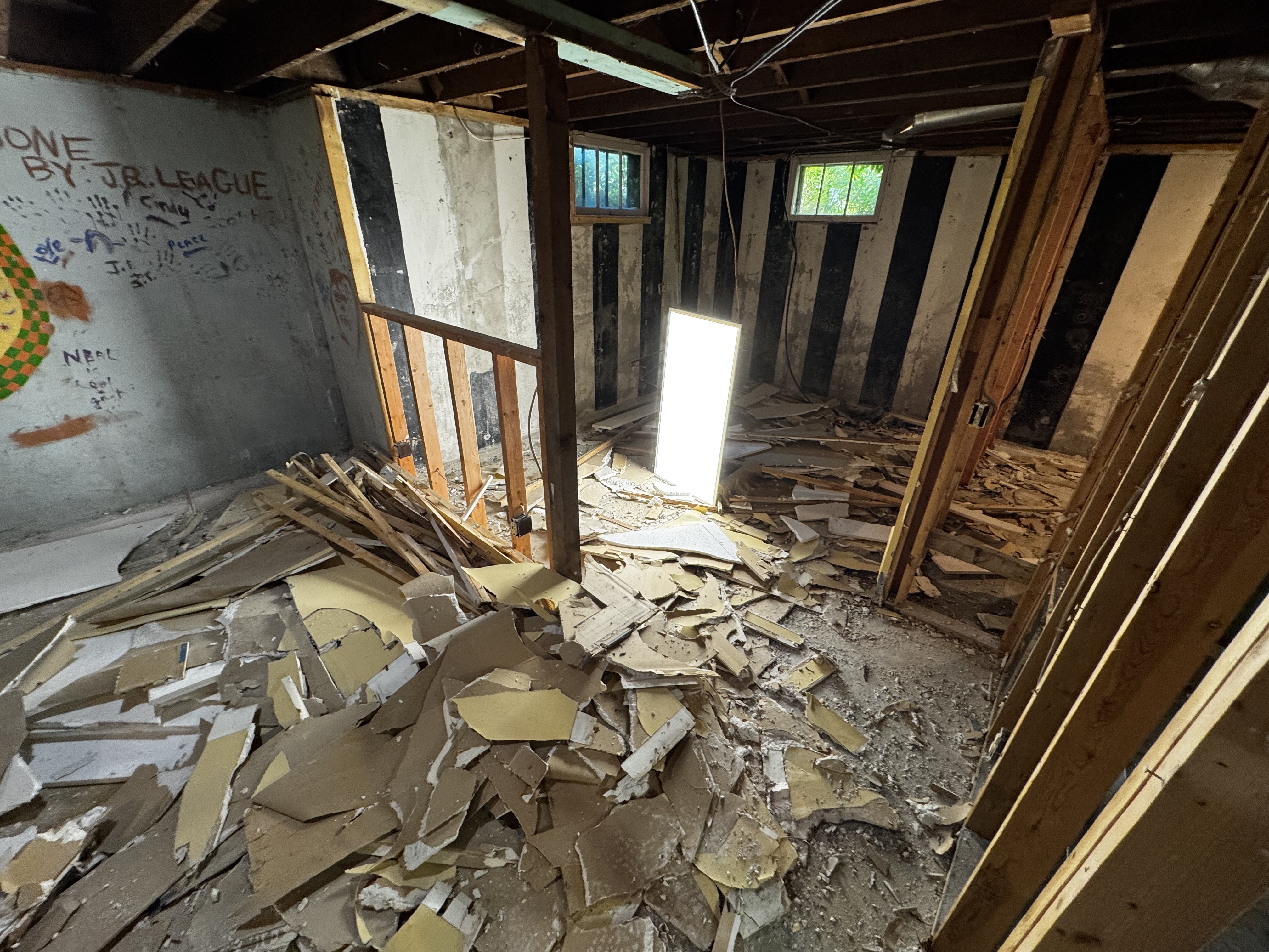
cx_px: 634
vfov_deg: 85.7
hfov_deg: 102.1
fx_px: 513
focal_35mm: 14
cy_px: 476
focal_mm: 2.22
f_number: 2.2
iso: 200
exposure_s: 1/60
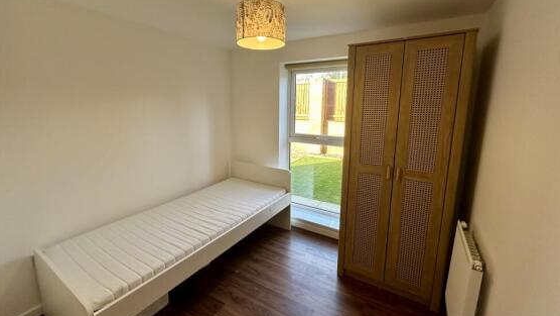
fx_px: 238
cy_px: 144
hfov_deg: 99.4
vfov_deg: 67.0
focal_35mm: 16
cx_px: 275
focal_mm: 2.22
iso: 125
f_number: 2.2
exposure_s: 1/99
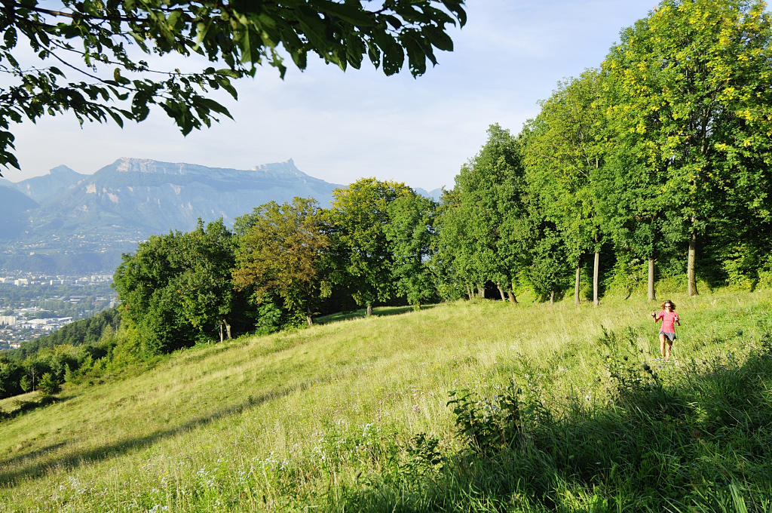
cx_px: 386
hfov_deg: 53.2
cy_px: 256
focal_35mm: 36
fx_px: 771
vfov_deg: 36.8
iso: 200
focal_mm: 24
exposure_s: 1/50
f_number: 8
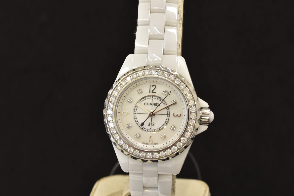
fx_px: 1102
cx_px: 147
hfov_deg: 15.2
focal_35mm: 135
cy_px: 98
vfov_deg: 10.2
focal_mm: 90
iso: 100
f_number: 11
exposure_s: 1/3
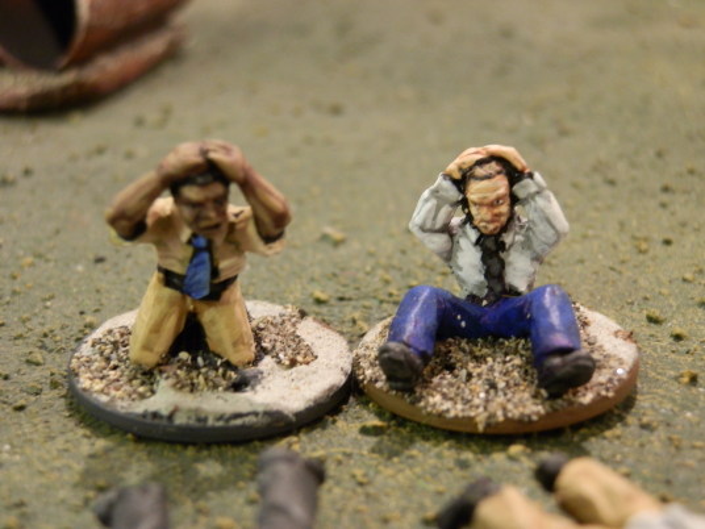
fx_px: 1242
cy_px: 264
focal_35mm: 61
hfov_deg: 31.7
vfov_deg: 24.0
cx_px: 352
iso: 250
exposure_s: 1/8
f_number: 3.7
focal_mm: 10.99
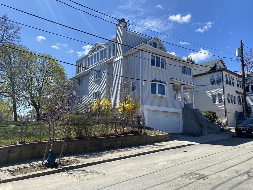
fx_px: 190
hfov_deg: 67.3
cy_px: 95
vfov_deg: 53.1
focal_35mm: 26
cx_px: 126
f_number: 1.8
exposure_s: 1/2625
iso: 32
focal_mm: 4.25
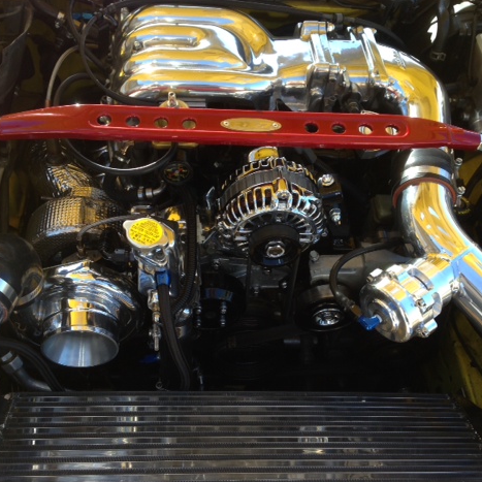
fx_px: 630
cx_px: 218
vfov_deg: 41.9
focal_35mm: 40
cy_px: 244
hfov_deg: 41.8
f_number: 2.4
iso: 50
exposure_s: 1/177
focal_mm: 4.12
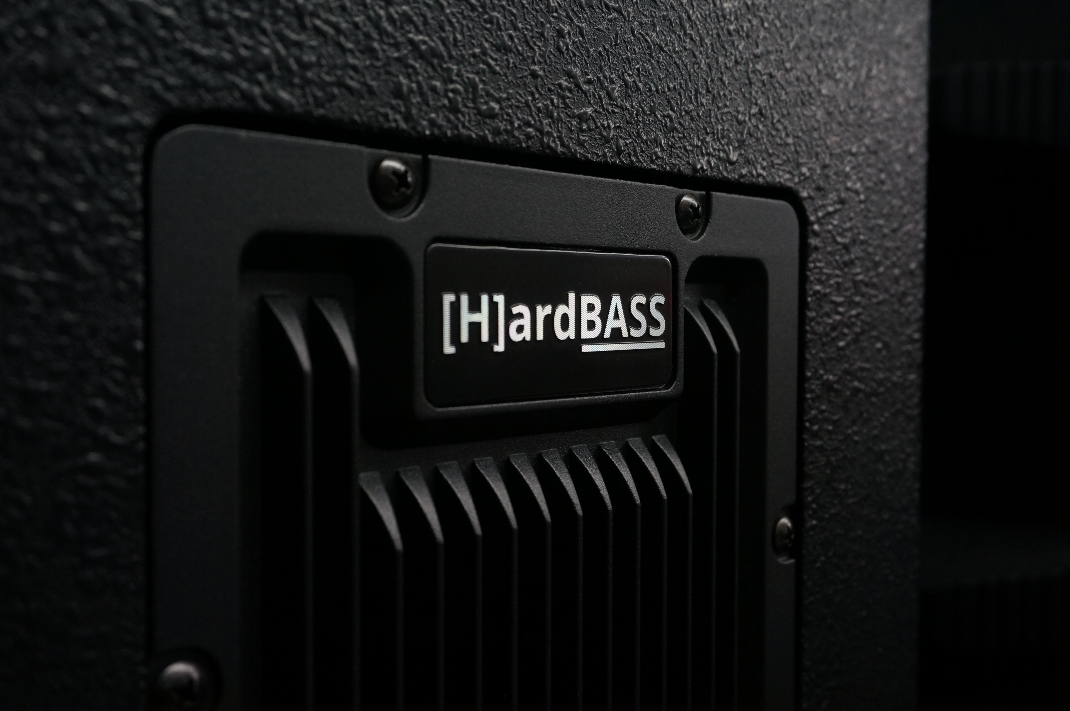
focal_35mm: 38
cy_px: 356
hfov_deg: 51.3
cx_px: 535
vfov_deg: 35.4
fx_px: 1113
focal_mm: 25
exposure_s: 1/20
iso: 800
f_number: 7.1
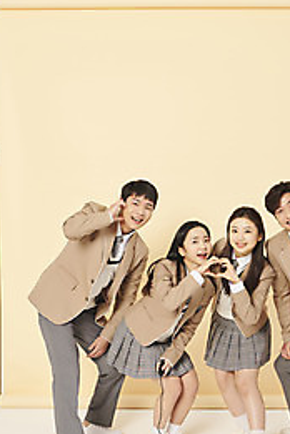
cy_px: 259
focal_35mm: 46
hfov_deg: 29.0
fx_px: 556
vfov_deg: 42.5
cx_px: 198
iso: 200
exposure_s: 1/125
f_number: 8
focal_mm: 30
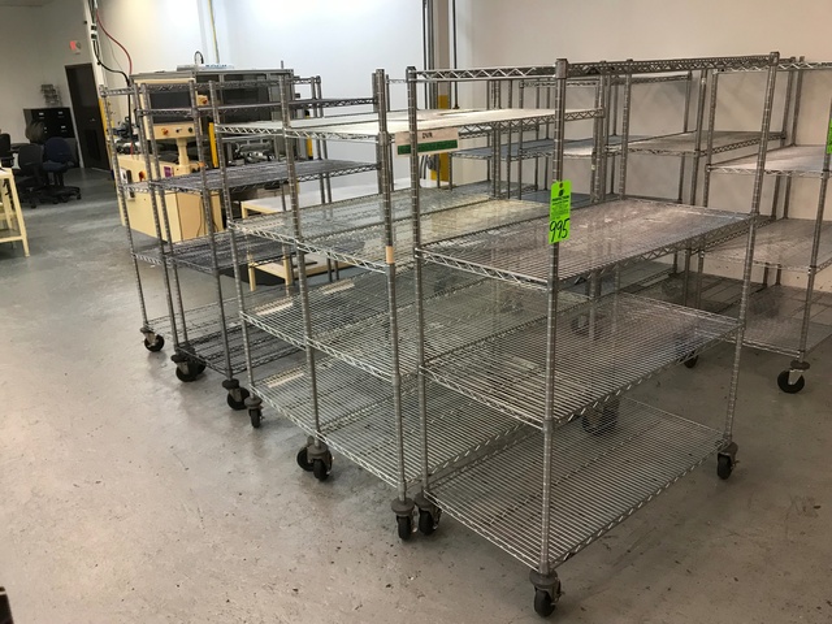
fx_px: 673
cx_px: 416
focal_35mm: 28
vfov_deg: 49.7
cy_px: 312
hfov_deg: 63.4
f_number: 1.8
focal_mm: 3.99
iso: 32
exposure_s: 1/30
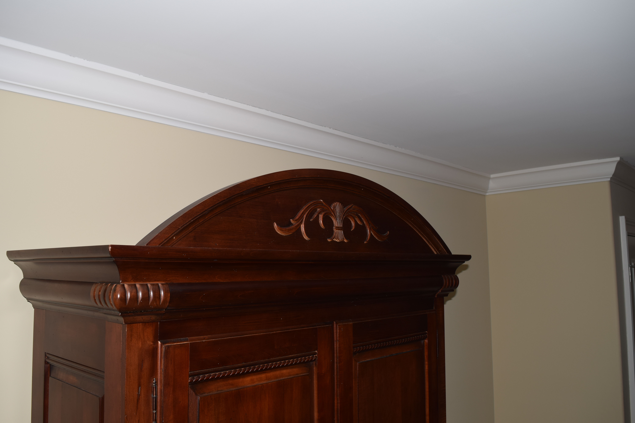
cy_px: 212
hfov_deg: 61.9
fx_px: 529
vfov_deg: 43.6
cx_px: 318
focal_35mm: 30
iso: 100
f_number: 8
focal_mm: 20
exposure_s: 1/60
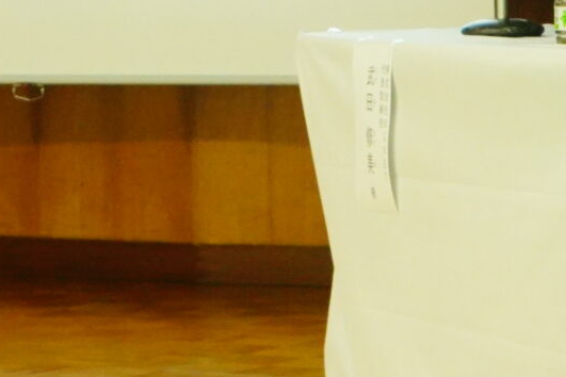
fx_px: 3977
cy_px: -214
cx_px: 208
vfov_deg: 5.4
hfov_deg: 8.1
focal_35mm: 253
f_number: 5.6
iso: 10000
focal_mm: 70
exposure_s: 1/80
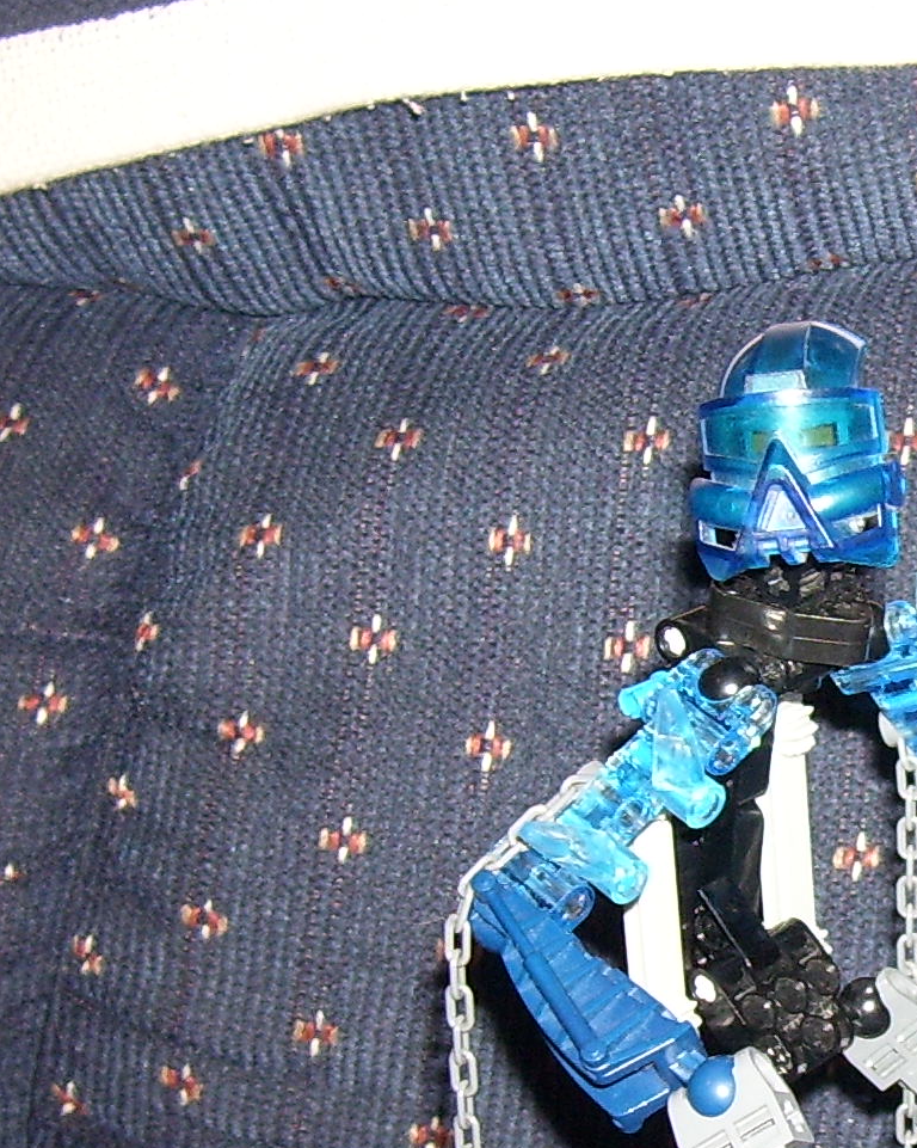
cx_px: 1002
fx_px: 3021
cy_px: 787
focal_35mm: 89
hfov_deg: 16.7
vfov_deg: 21.4
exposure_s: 1/60
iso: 125
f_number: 2.7
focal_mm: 5.6
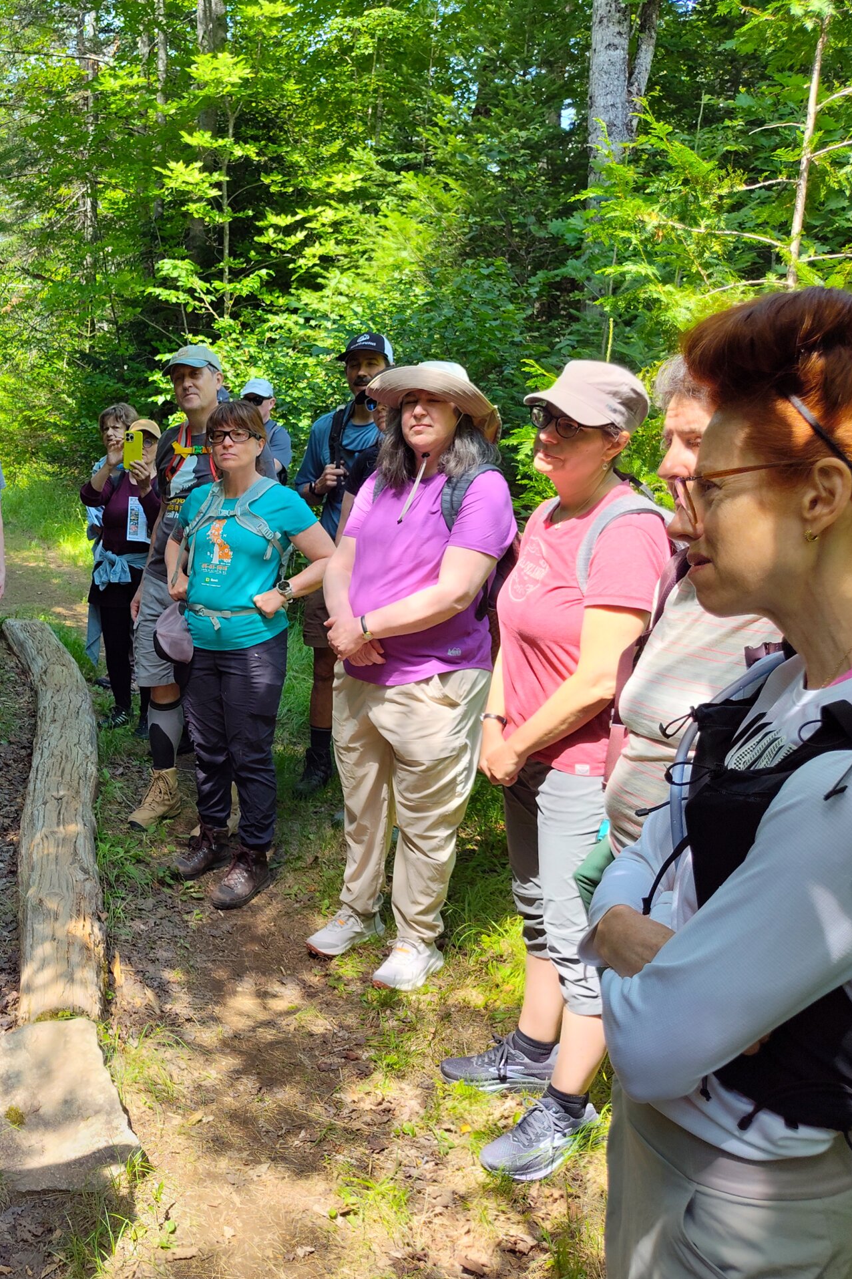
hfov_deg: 38.9
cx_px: 128
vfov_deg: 58.7
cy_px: 640
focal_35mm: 32
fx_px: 1136
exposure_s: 1/200
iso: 111
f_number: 1.8
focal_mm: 5.56
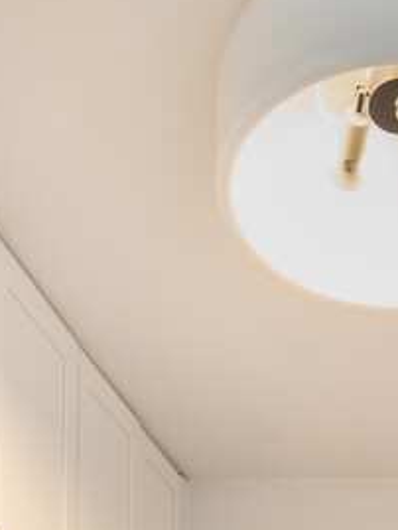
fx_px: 797
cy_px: 814
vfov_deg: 26.0
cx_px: 412
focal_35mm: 52
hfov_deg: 26.3
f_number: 4
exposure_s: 1/25
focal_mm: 7
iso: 250
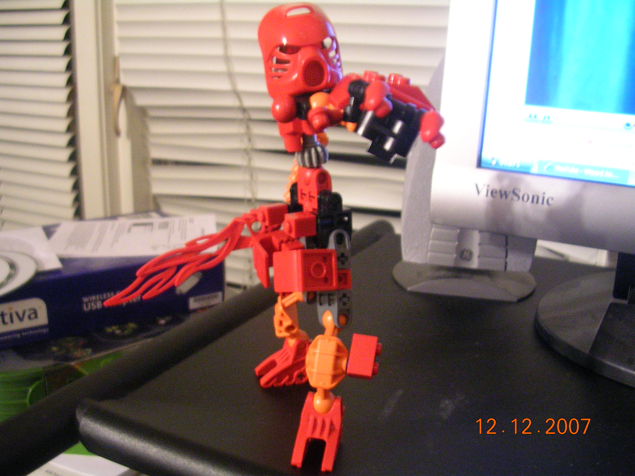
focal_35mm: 38
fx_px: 697
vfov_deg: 37.7
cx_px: 318
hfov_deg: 49.0
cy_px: 238
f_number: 2.8
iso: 200
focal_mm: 5.8
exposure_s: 1/3.9
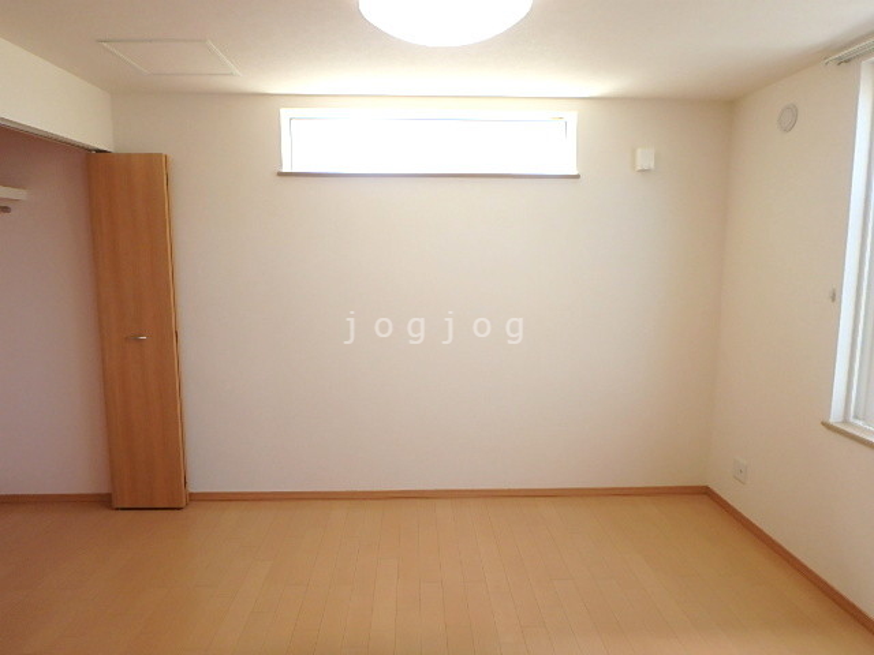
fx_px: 530
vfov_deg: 63.4
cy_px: 328
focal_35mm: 21
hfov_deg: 79.0
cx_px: 437
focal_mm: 3.7
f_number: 3.5
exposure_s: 1/60
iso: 160
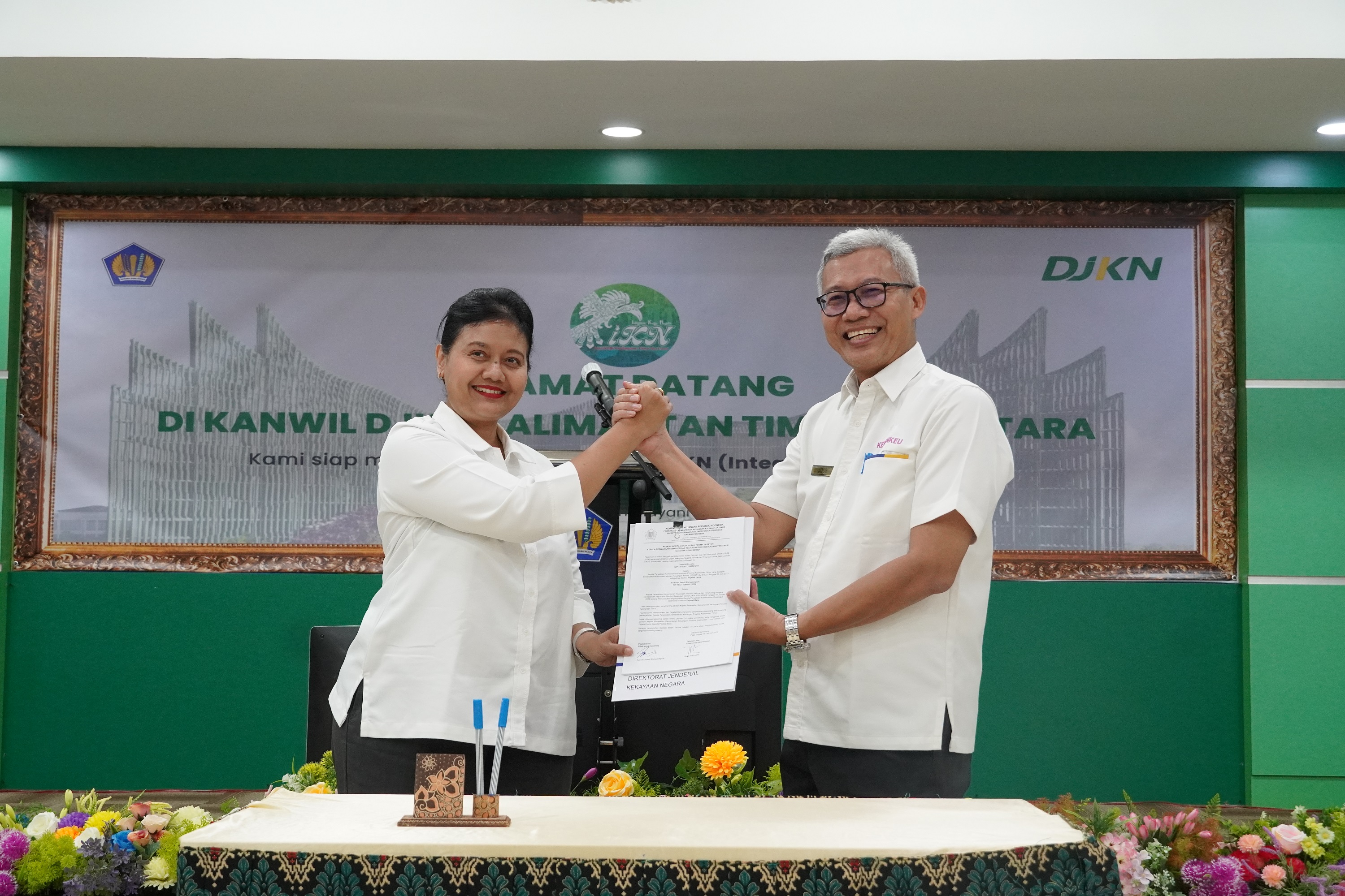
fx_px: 1905
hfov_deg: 38.9
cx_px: 672
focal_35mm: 51
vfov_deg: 26.5
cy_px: 448
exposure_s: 1/100
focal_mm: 34
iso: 2500
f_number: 5.6
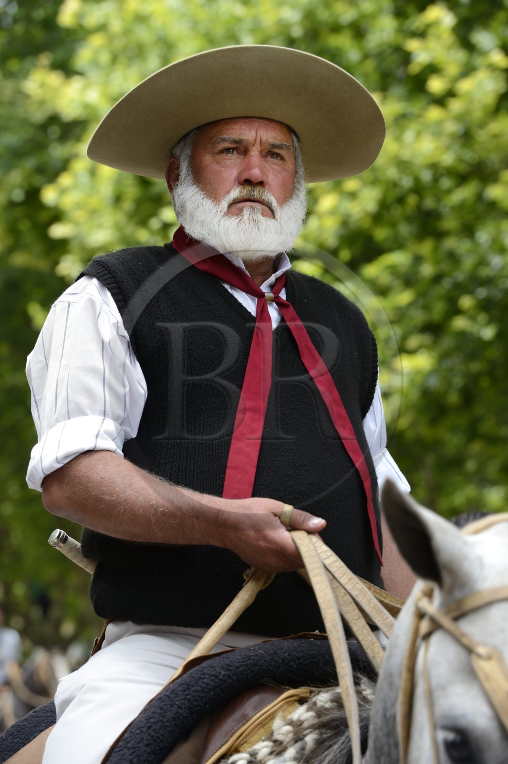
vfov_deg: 14.2
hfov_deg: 9.5
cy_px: 382
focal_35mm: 145
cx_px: 254
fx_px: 3072
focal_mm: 145
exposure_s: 1/320
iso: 400
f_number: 7.1
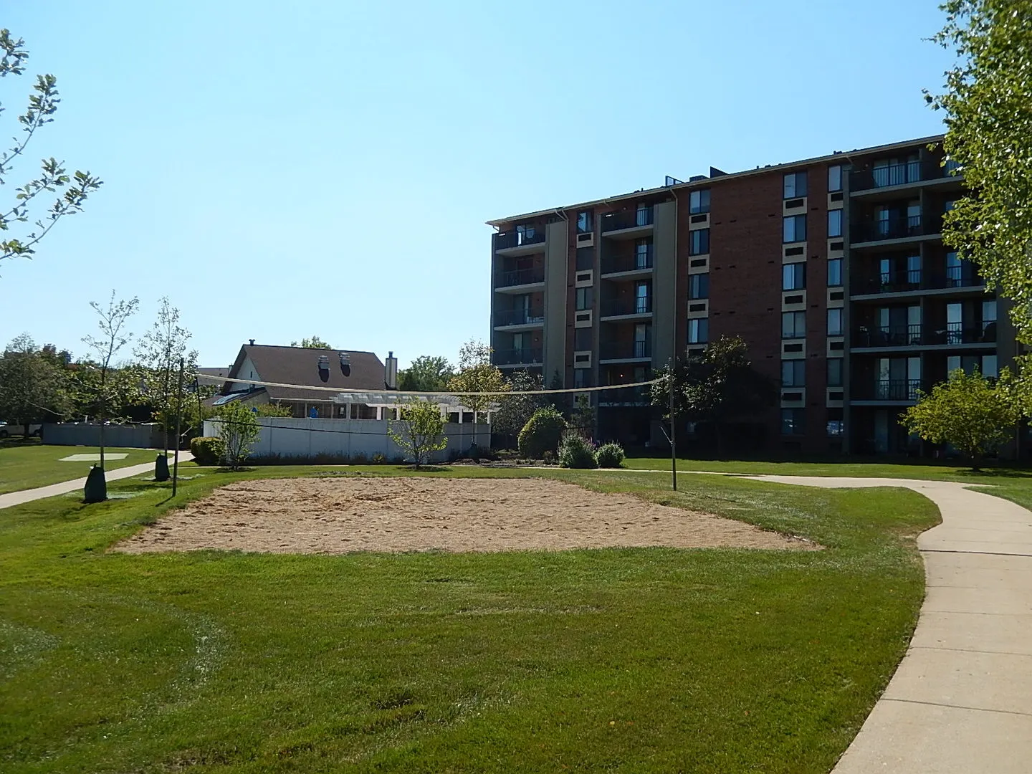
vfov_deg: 44.2
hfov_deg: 56.8
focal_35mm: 32
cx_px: 516
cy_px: 387
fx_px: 954
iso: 125
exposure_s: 1/1250
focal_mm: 5.7
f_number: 3.8
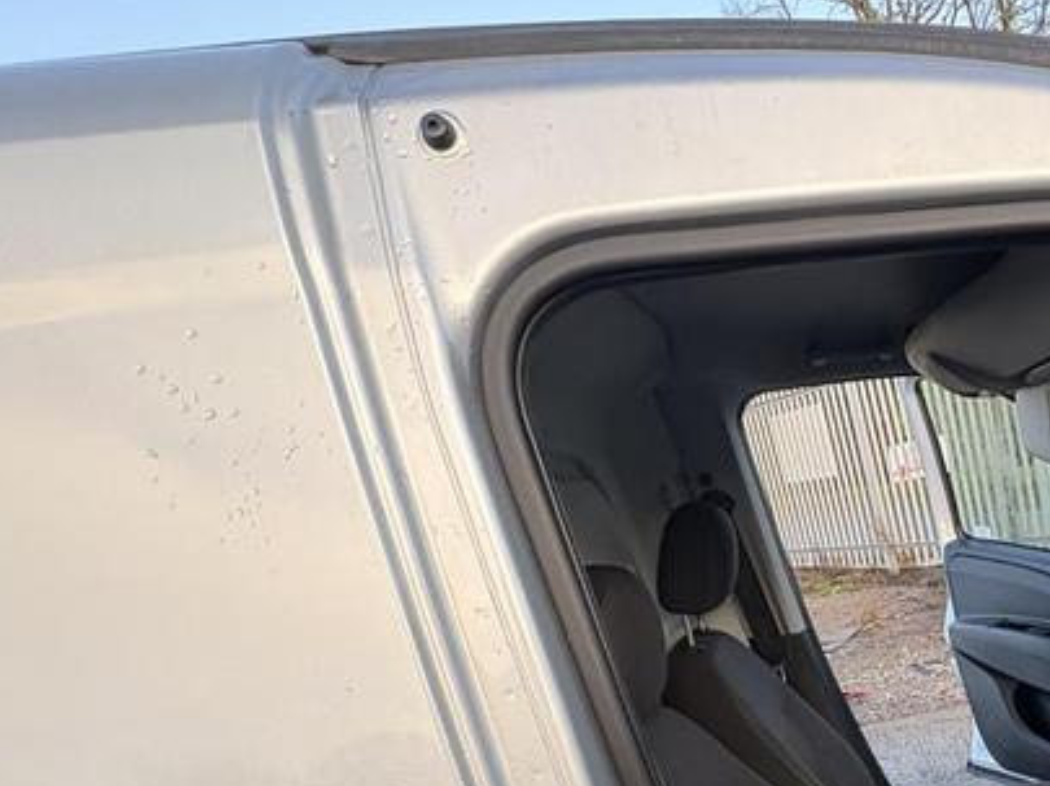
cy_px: 760
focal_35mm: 31
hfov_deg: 50.9
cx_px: 967
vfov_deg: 40.5
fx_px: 939
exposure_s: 1/115
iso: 80
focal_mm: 2.22
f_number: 2.2
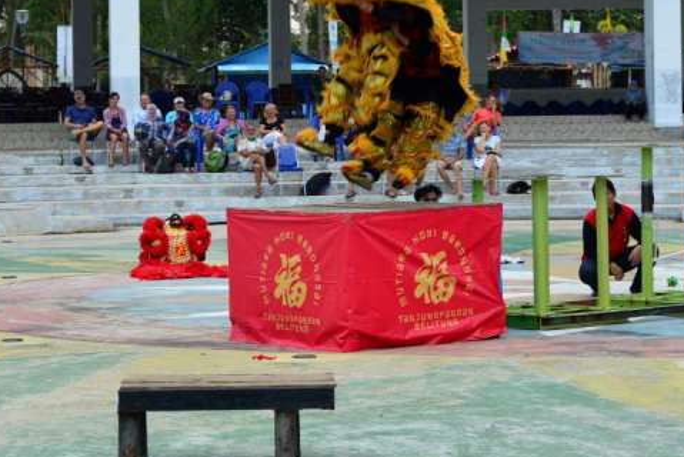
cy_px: 94
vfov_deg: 10.0
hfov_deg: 15.0
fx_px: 2604
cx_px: 326
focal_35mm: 137
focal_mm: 82
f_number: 5
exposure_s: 1/100
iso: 100
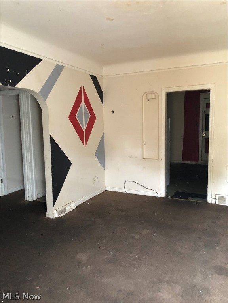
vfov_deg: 63.4
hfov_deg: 49.7
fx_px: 246
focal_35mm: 28
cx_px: 114
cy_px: 152
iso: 100
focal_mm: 3.99
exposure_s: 1/11
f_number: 1.8
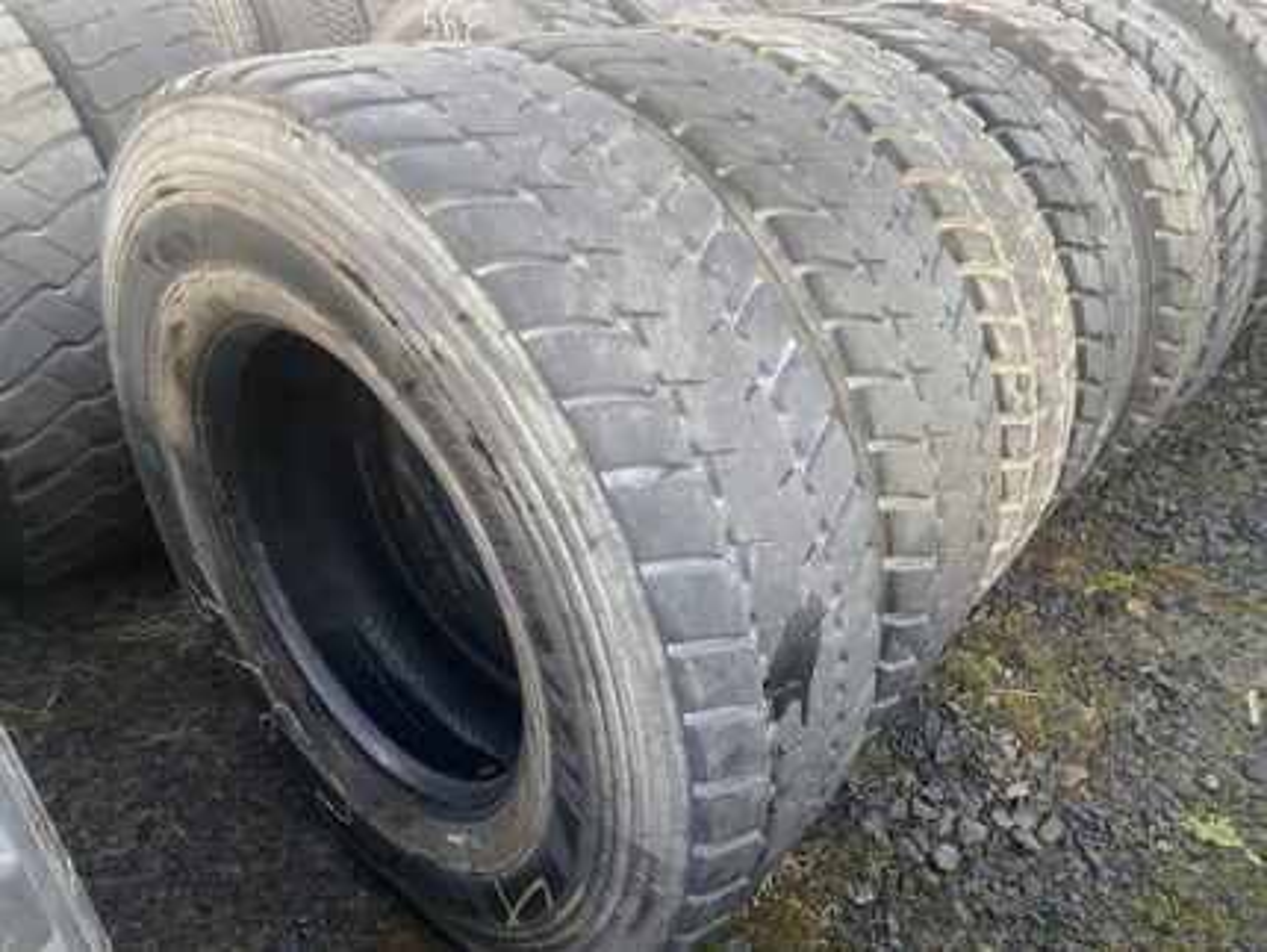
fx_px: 952
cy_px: 476
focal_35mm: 26
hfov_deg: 67.3
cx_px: 634
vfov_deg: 53.1
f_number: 1.8
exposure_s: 1/50
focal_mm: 4.25
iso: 320
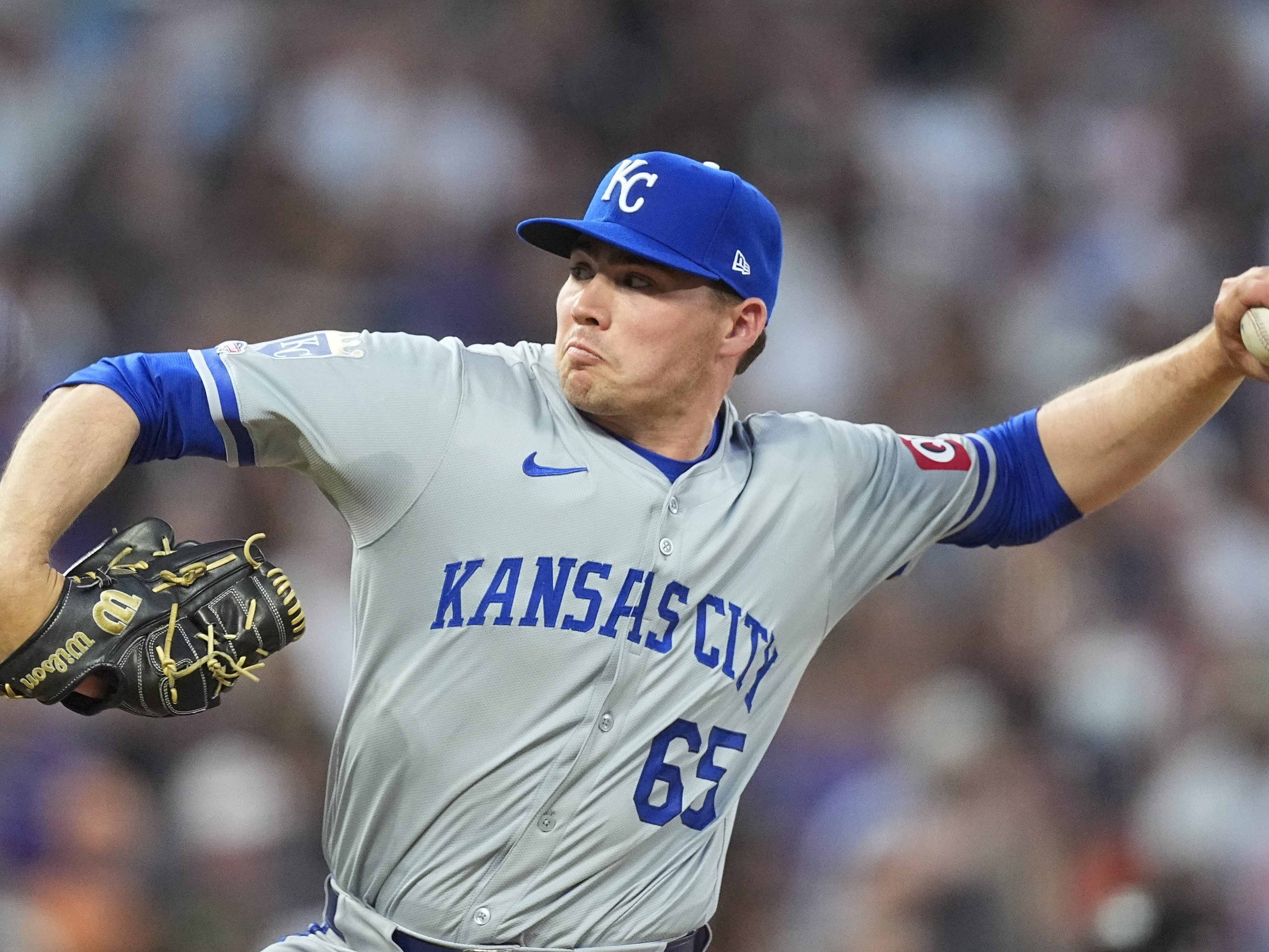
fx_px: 35670
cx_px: 643
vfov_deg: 1.5
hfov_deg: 2.0
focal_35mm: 973
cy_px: 476
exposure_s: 1/1600
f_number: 4
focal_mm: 600
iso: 5000
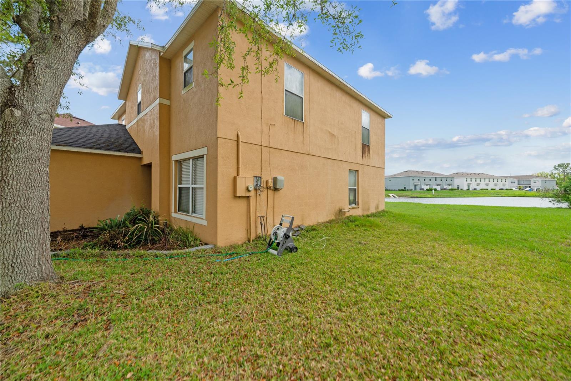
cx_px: 286
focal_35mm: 14
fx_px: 222
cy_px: 190
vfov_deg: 81.2
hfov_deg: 104.2
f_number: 7.1
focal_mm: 14
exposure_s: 1/500
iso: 160
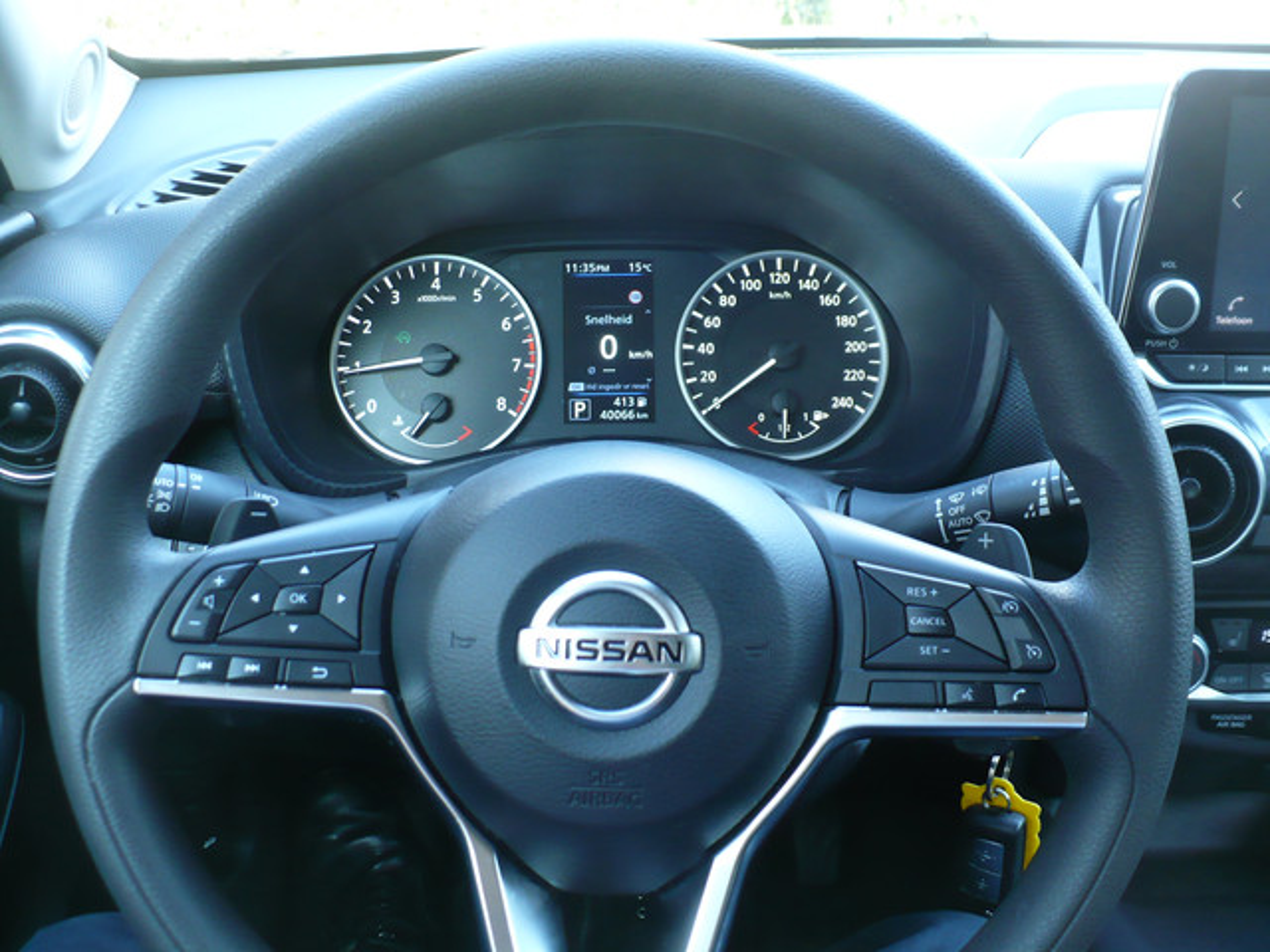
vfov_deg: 38.7
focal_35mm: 37
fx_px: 1357
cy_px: 476
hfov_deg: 50.1
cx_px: 635
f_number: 2.8
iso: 200
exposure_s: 1/30
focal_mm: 6.1
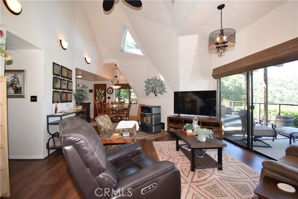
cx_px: 149
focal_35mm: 15
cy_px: 100
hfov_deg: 100.4
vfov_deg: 77.4
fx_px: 124
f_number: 5.6
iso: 800
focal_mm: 10
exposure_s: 1/125
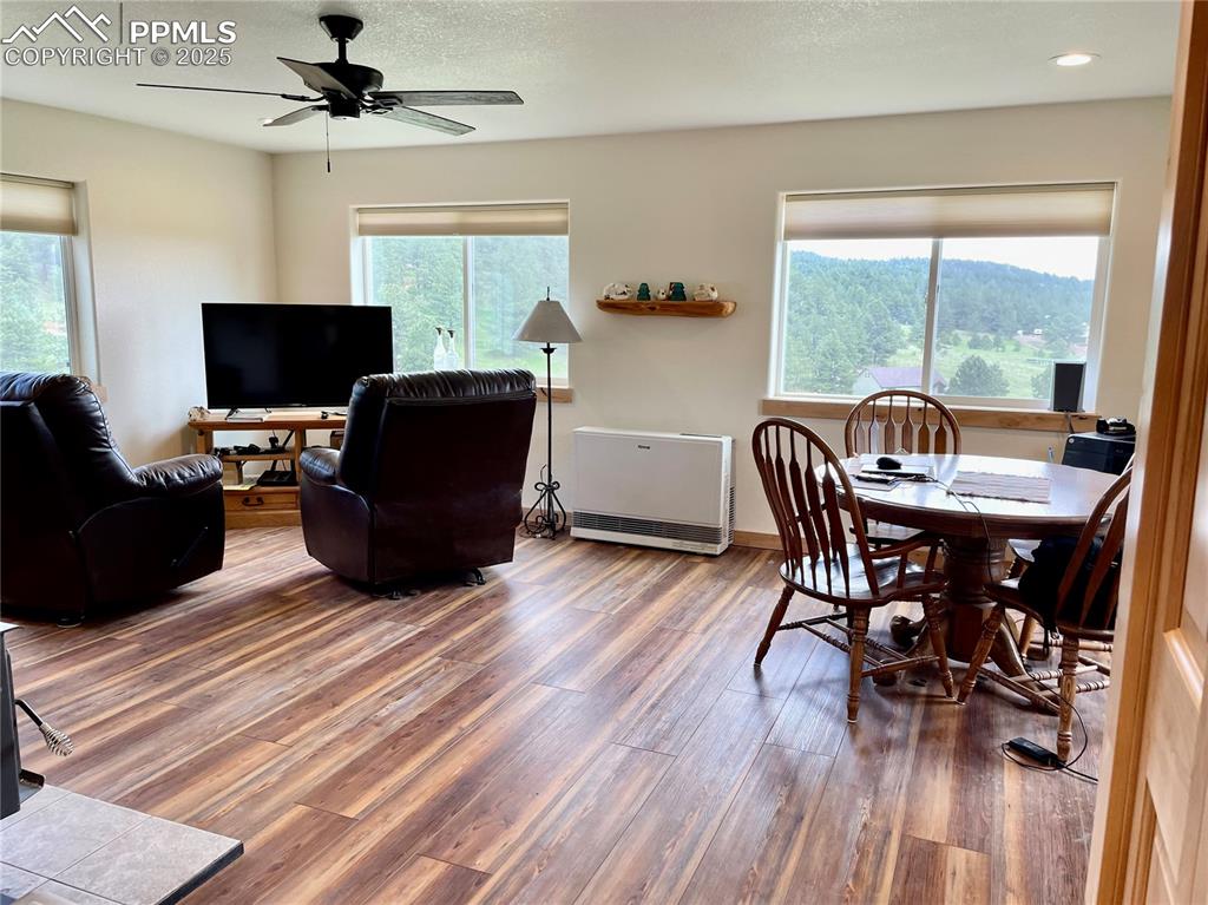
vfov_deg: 53.0
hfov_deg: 67.3
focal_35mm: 26
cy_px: 452
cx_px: 604
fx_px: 907
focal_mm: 4.2
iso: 64
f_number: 1.6
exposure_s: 1/120
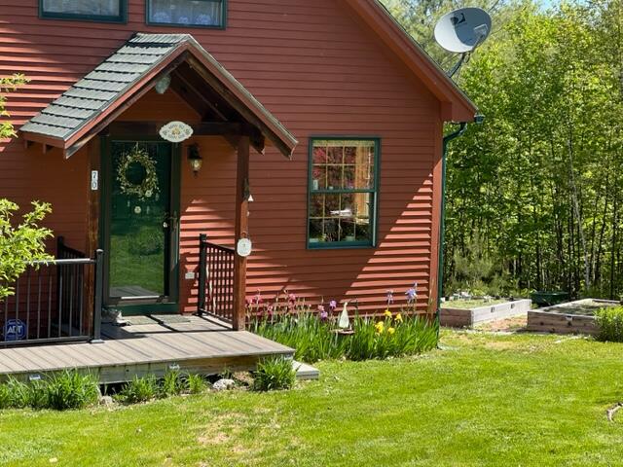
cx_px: 312
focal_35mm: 77
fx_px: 1386
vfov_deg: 19.1
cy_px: 234
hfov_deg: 25.3
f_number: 2.8
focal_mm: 9
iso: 32
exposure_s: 1/148
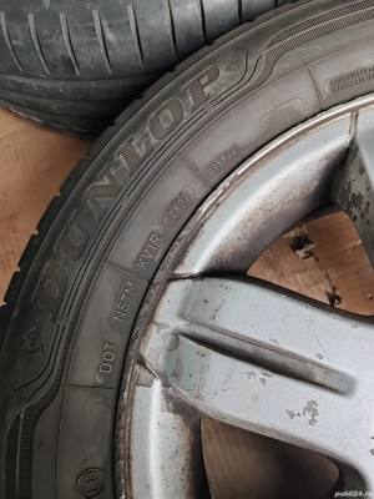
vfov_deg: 65.3
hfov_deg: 51.4
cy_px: 250
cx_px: 187
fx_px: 389
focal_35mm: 27
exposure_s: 1/100
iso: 640
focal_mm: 6.12
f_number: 1.9
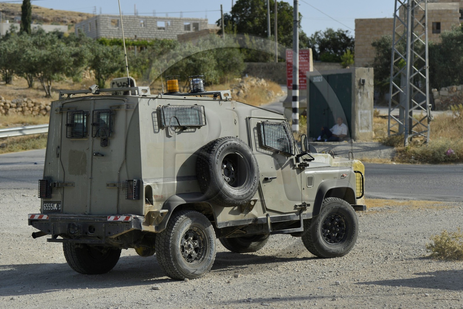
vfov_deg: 17.5
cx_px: 232
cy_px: 154
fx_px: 1003
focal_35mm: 78
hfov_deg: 26.0
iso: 200
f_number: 3.5
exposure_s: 1/800
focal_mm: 78
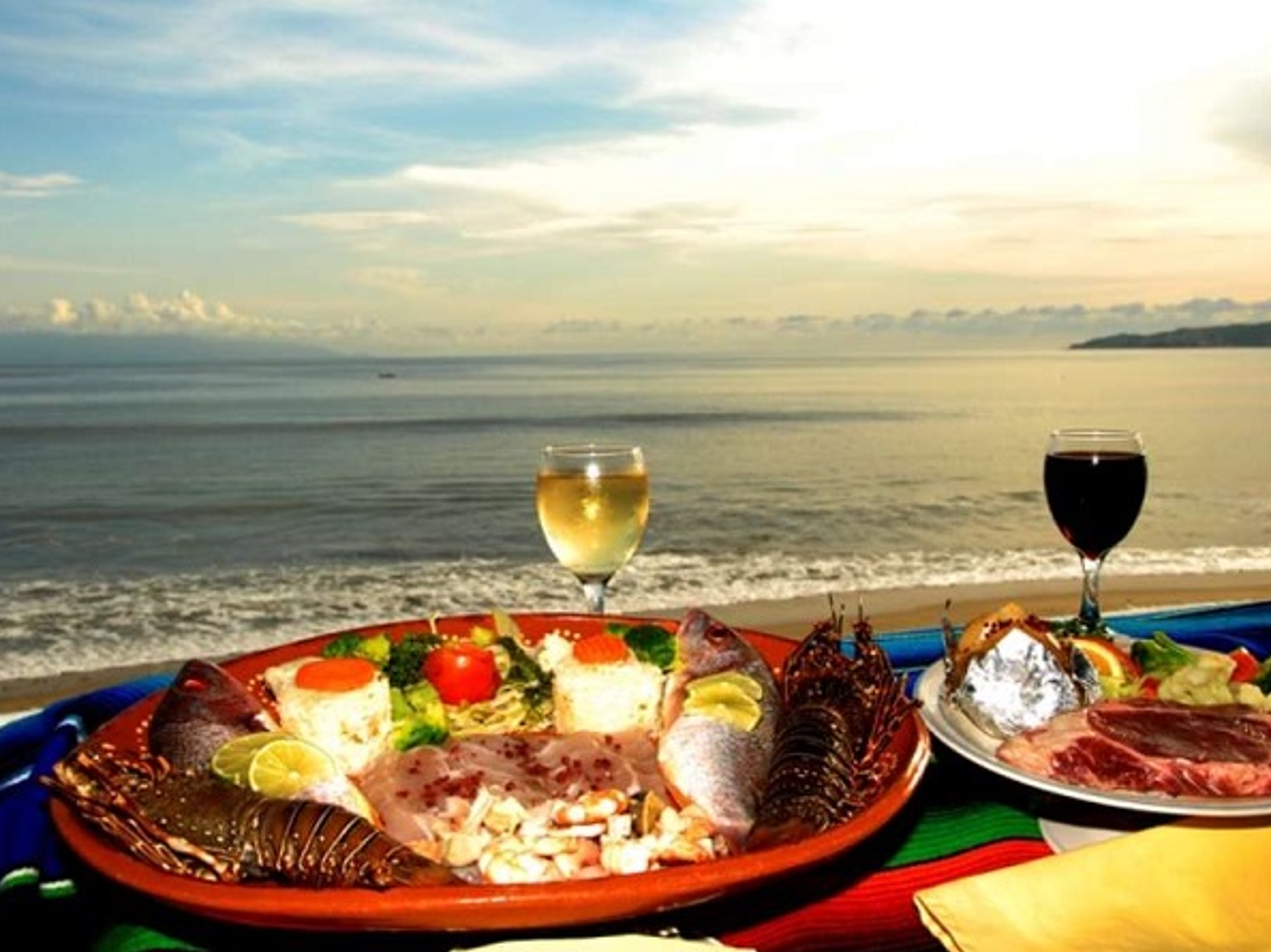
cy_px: 477
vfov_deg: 39.6
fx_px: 1321
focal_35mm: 36
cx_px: 684
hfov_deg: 51.3
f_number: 10
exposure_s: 1/60
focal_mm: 22
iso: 100
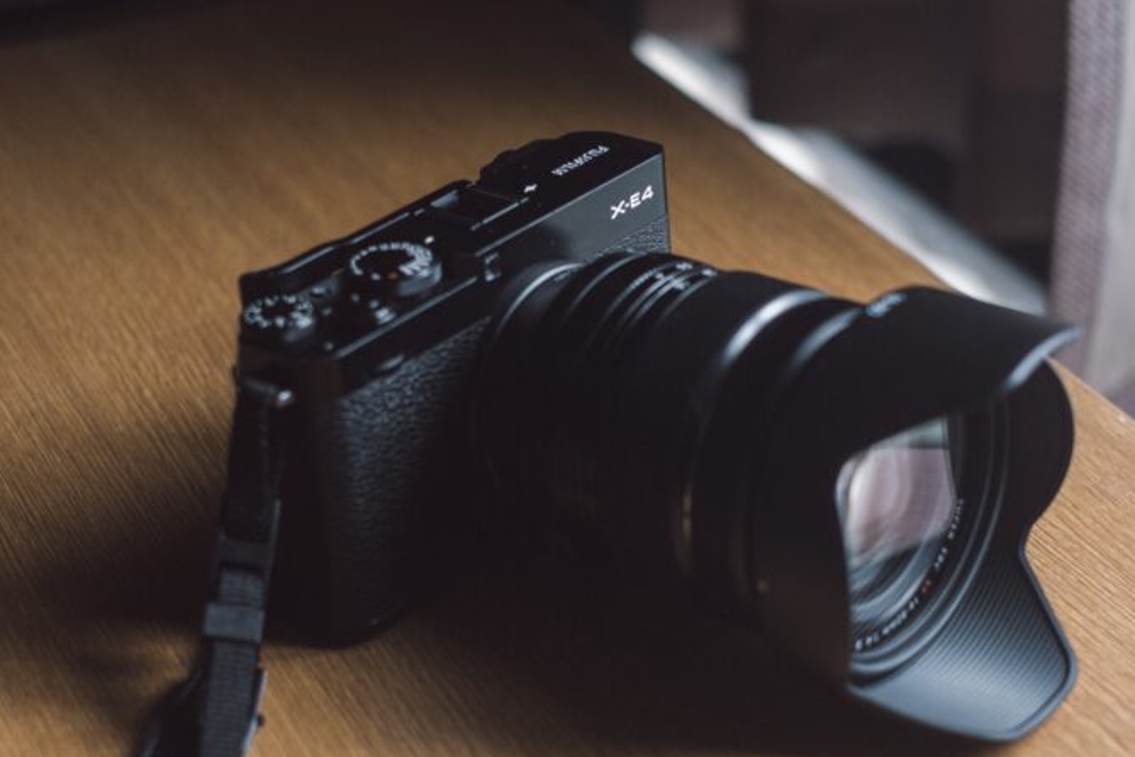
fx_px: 2396
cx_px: 624
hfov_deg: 26.6
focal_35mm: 76
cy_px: 411
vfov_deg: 17.9
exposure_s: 1/30
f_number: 2.5
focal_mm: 35
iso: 1000
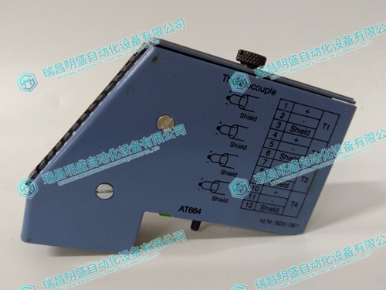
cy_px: 145
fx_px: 301
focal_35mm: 27
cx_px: 193
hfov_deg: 65.3
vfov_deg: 51.4
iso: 389
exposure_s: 1/30
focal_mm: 3.79
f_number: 2
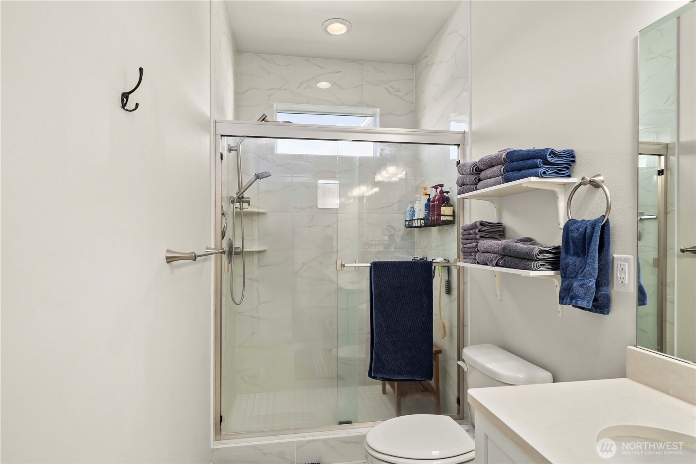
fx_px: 348
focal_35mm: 18
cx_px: 348
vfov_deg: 67.4
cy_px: 232
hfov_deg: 90.0
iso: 320
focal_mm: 18
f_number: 6.7
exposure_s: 1/30
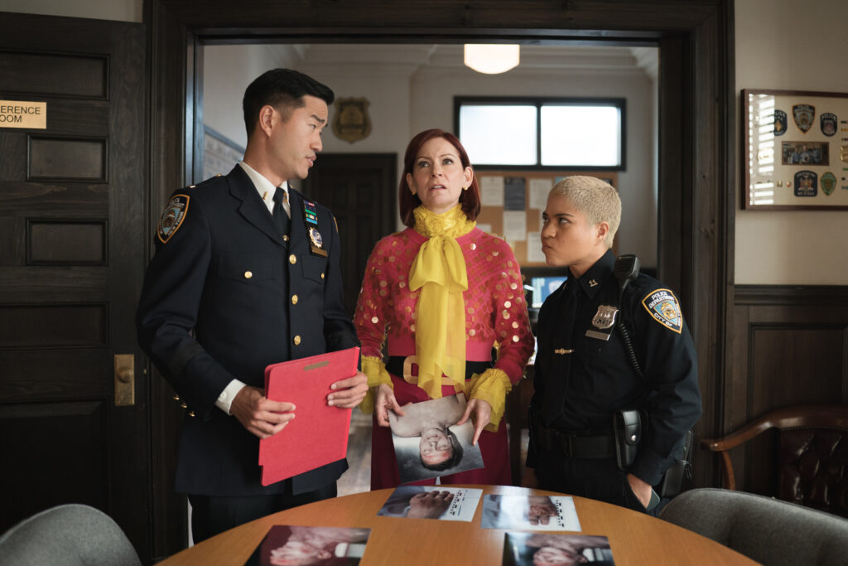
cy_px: 283
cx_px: 424
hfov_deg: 54.4
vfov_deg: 37.9
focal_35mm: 35
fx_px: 825
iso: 1250
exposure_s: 1/160
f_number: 2.2
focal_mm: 35
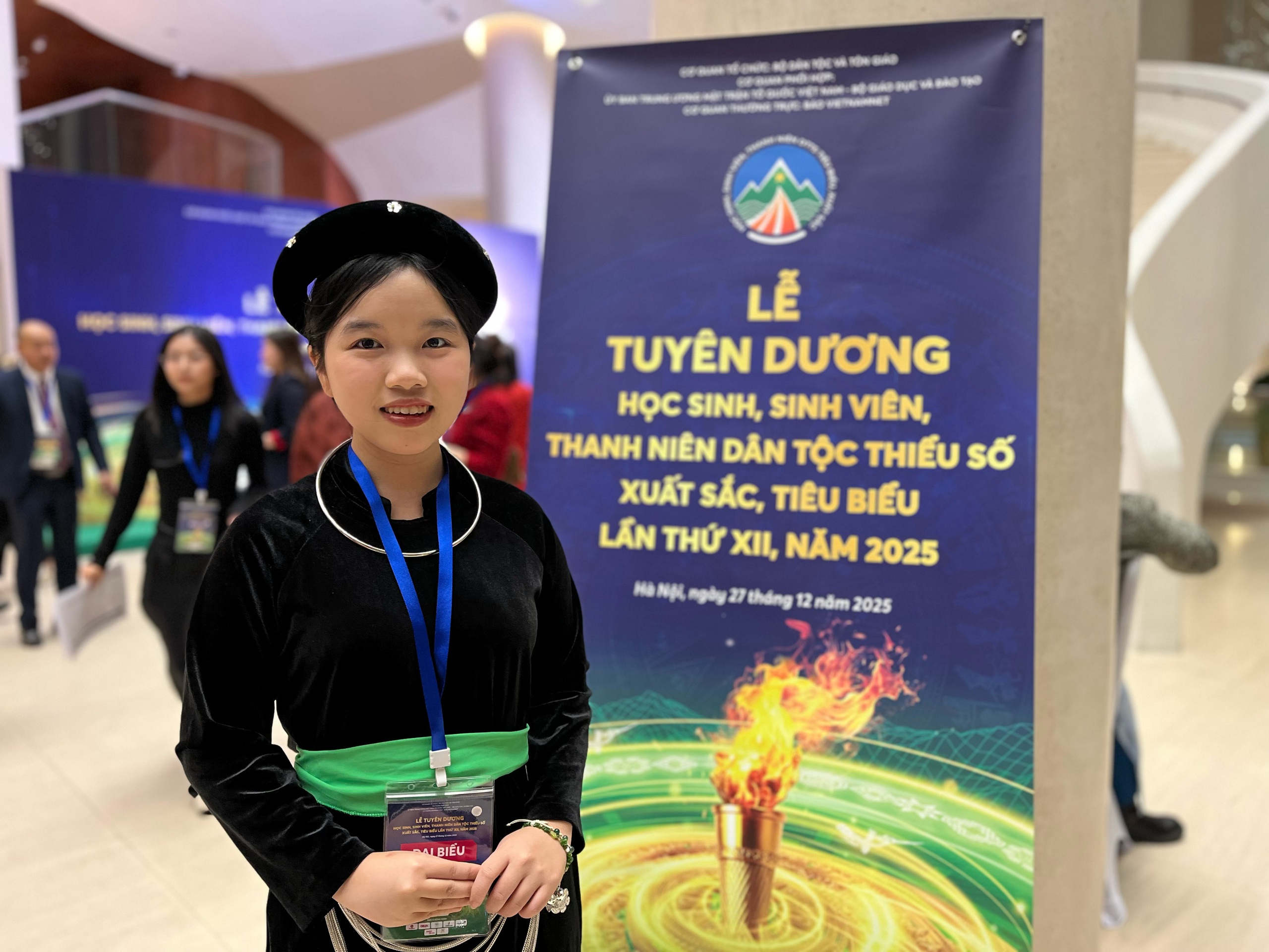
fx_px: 953
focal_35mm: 26
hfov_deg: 67.3
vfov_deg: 53.1
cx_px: 634
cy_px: 476
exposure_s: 1/50
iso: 200
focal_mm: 5.1
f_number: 1.6
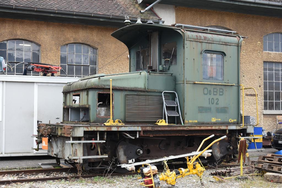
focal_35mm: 51
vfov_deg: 26.5
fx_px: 400
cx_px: 141
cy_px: 94
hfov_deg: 38.9
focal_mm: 34
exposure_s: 1/160
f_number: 6.3
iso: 400
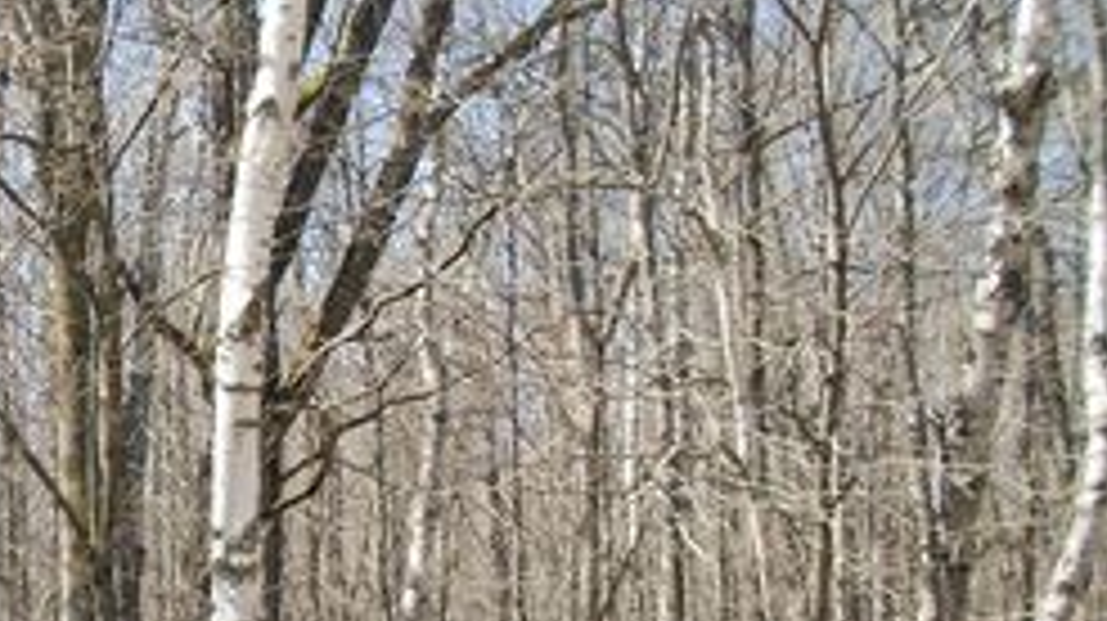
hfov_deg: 27.9
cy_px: 601
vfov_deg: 16.6
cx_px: -14
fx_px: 2083
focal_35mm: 71
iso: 80
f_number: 8.8
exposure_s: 1/80
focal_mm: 5.7
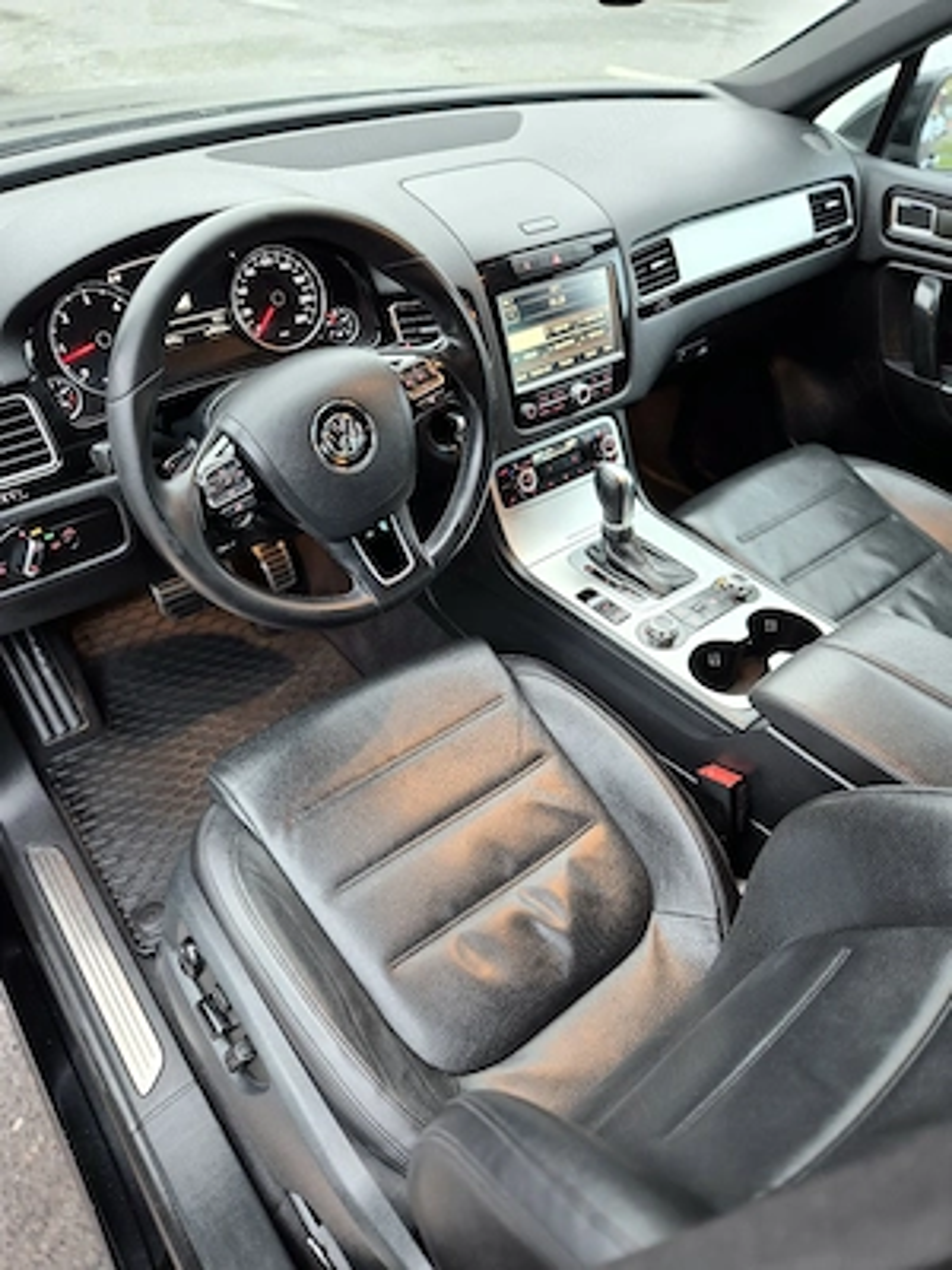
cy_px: 635
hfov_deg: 58.9
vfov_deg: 73.9
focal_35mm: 23
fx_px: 843
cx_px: 476
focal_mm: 5.4
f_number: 1.8
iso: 320
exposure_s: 1/30
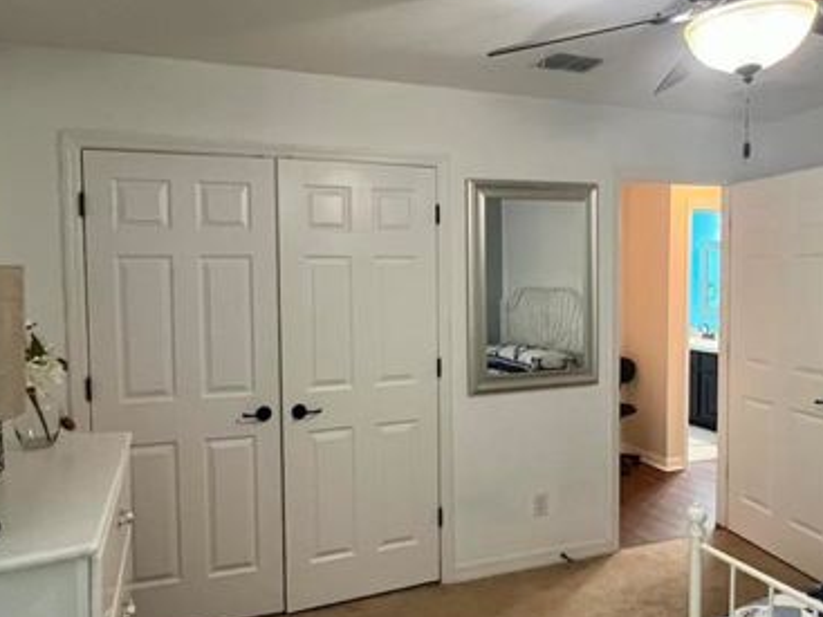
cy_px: 305
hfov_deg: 69.4
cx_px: 407
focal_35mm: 25
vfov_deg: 54.9
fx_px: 594
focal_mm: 1.57
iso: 500
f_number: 1.8
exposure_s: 1/60
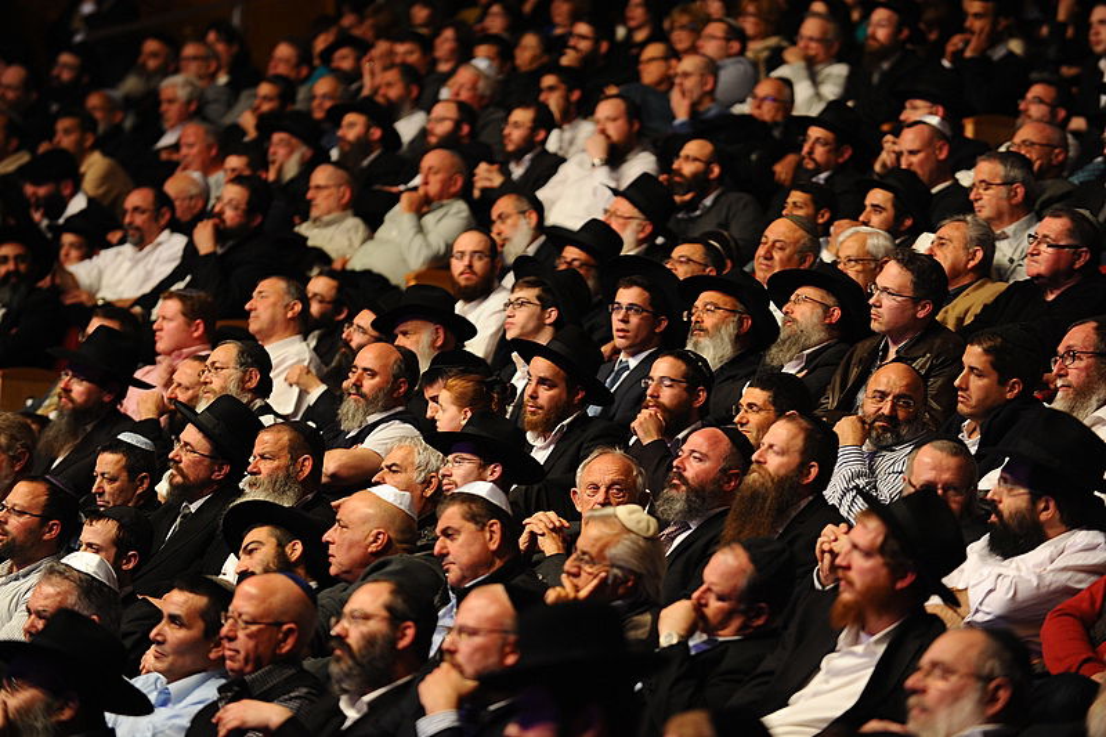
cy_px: 368
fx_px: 4607
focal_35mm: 150
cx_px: 553
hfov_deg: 13.7
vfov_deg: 9.1
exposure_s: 1/40
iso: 1600
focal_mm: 150
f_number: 3.5
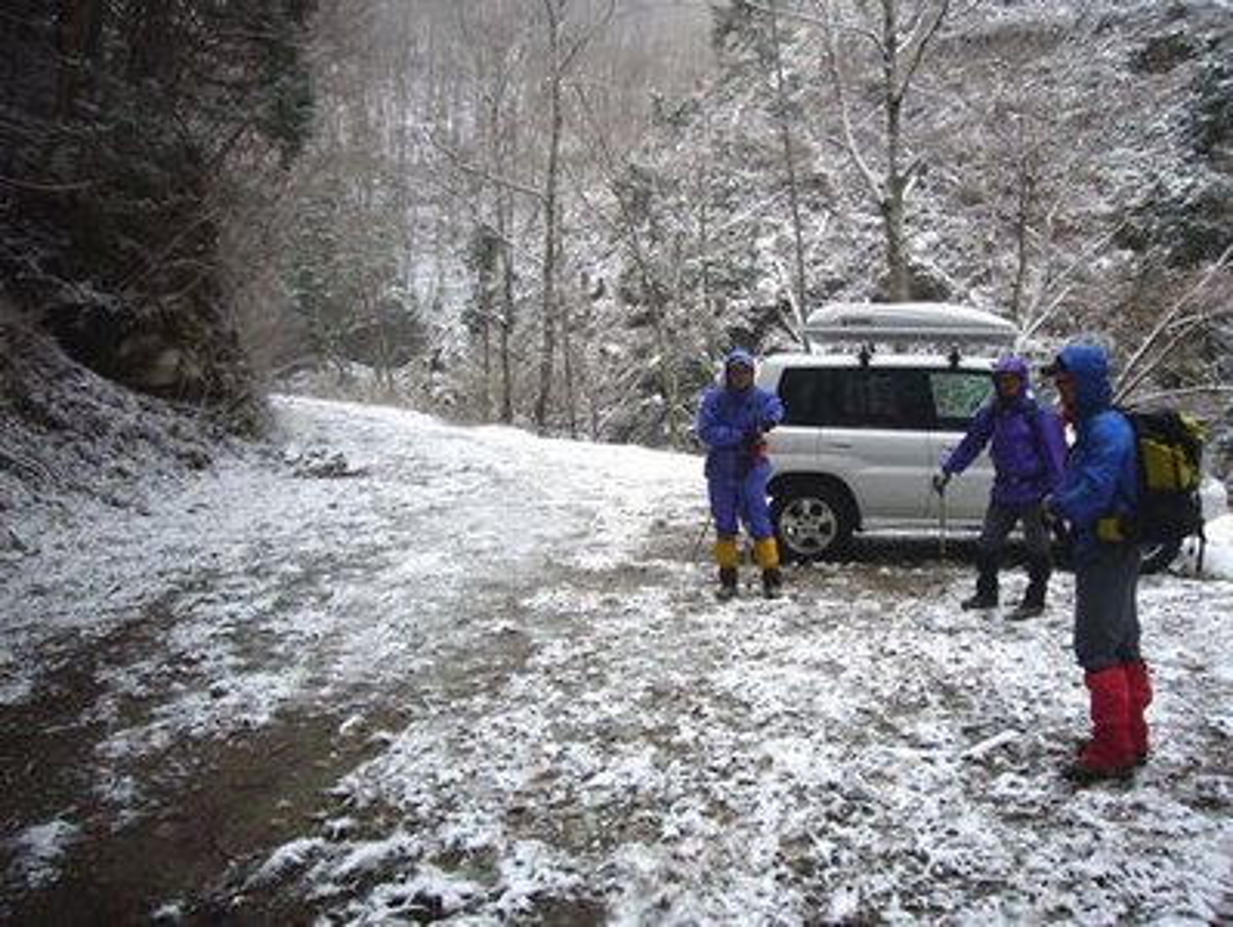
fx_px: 998
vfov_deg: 49.8
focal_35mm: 28
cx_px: 616
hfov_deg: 63.4
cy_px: 464
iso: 80
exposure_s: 1/50
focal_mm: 4.6
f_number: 2.8
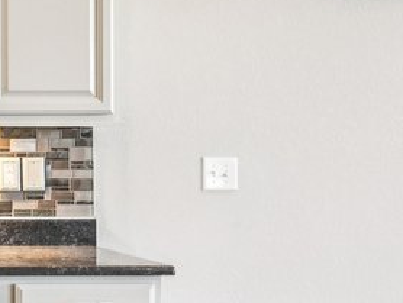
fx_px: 1154
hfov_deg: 16.2
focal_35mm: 99
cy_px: 121
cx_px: -351
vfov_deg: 15.0
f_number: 10
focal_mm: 14
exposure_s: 1/10
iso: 400
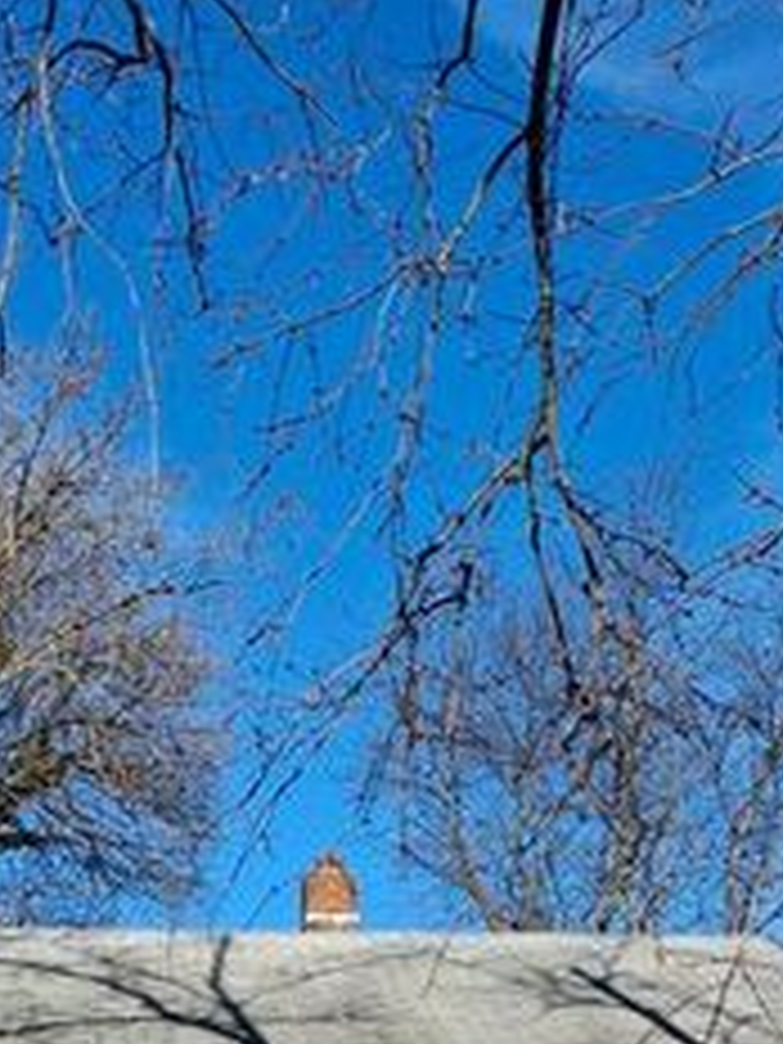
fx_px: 2171
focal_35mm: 72
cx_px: 207
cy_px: 1307
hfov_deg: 20.3
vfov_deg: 24.1
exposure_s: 1/1437
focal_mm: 4.69
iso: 25
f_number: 1.8
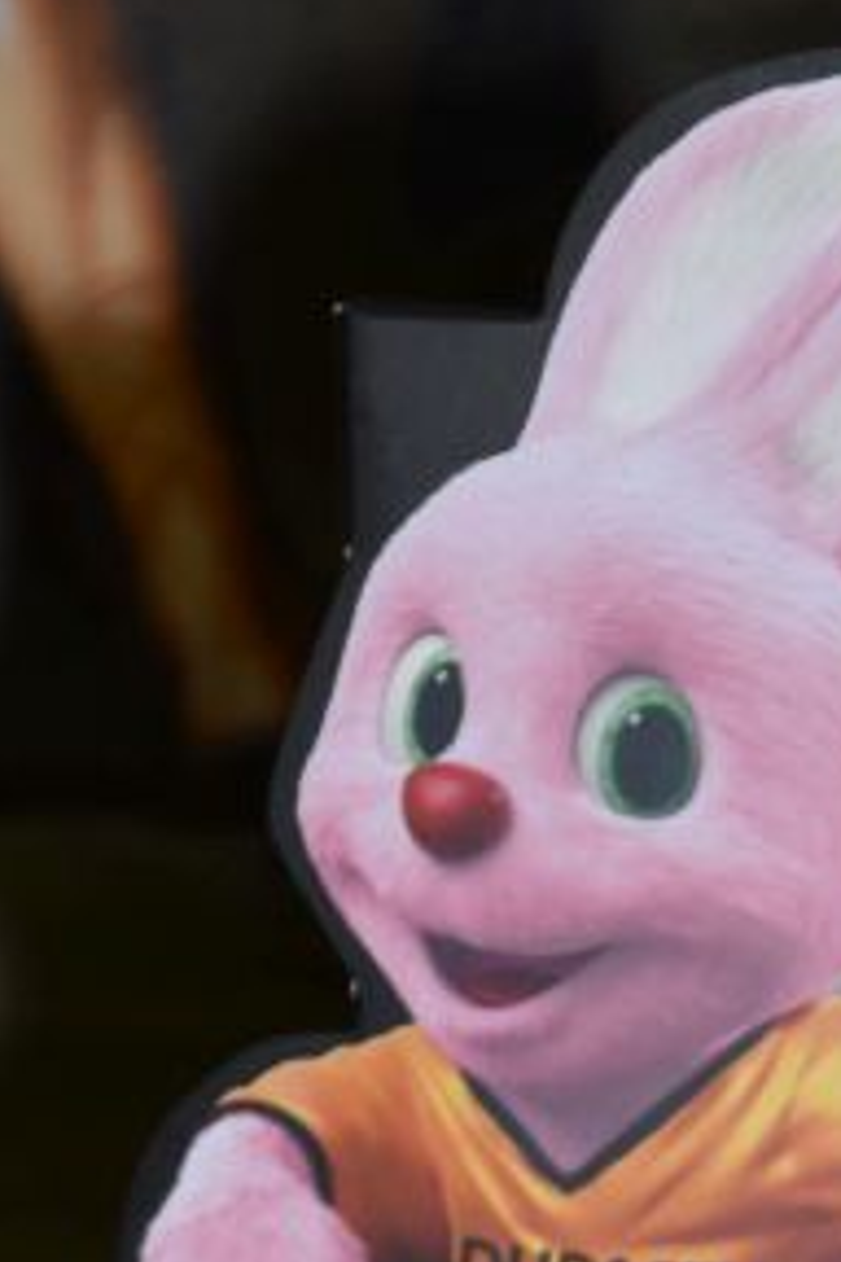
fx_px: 9180
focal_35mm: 262
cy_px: 2682
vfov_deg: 7.5
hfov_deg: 5.2
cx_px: 1262
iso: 400
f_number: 4
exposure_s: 1/60
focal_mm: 58
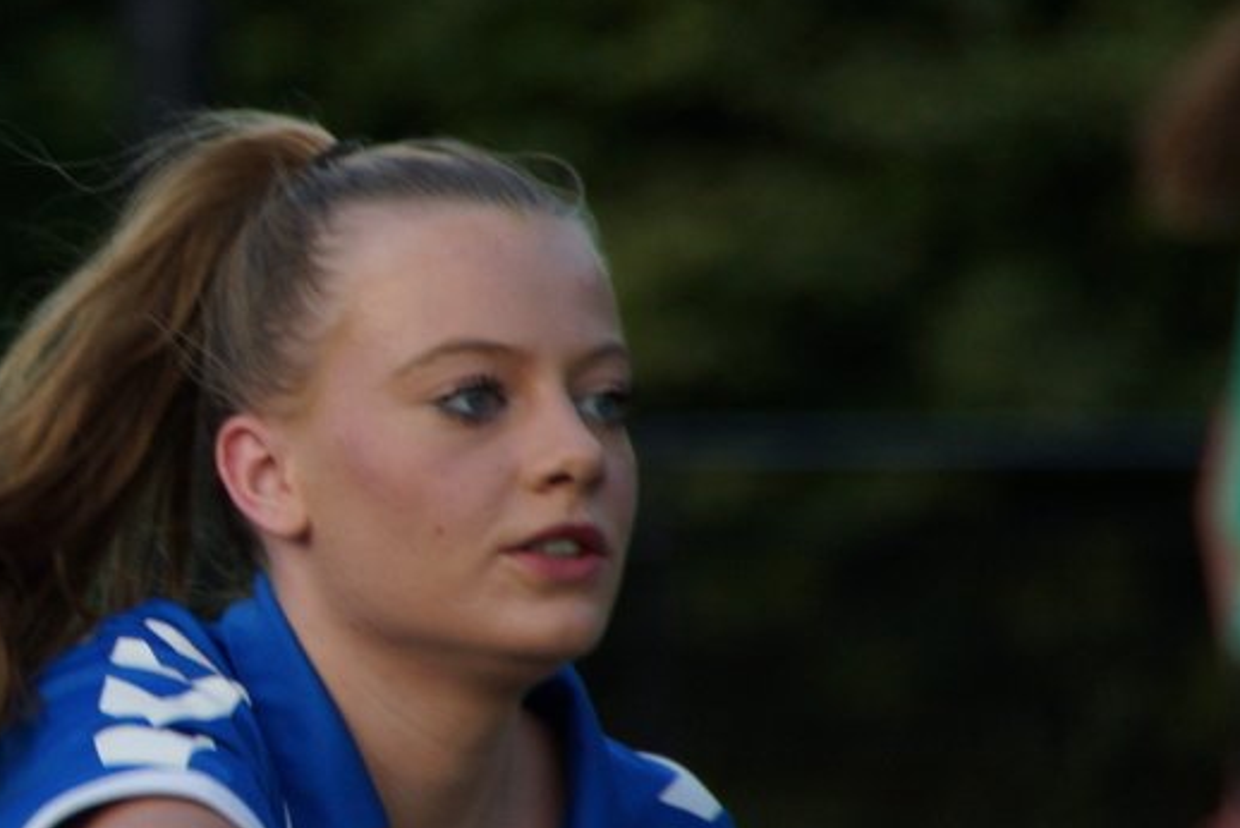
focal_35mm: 741
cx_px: 153
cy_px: 573
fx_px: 25537
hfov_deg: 2.8
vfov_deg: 1.9
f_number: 6.3
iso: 320
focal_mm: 250
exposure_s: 1/400
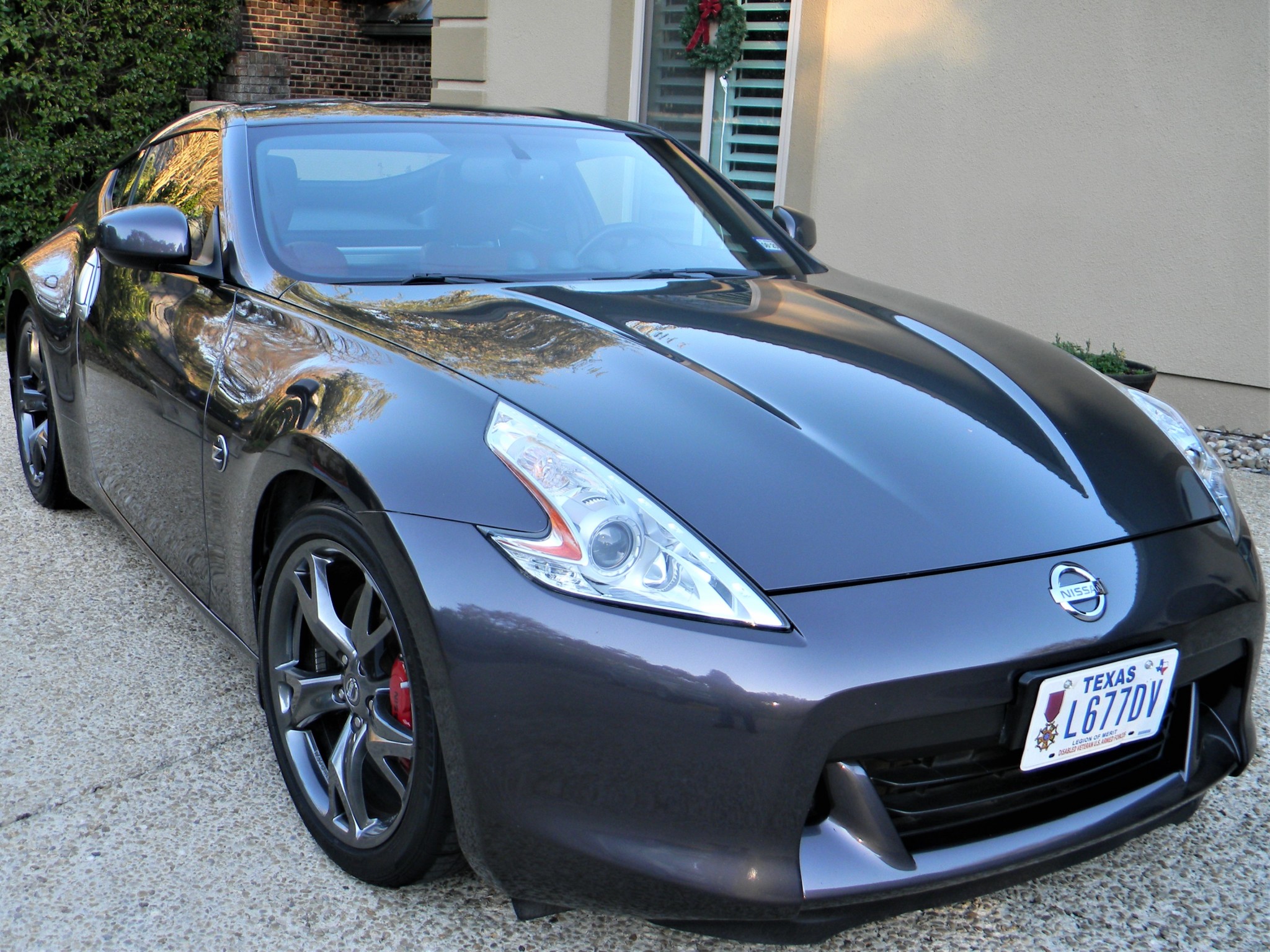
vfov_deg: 39.7
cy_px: 476
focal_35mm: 36
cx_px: 635
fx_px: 1321
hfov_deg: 51.4
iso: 80
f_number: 3.7
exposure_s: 1/61
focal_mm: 6.4
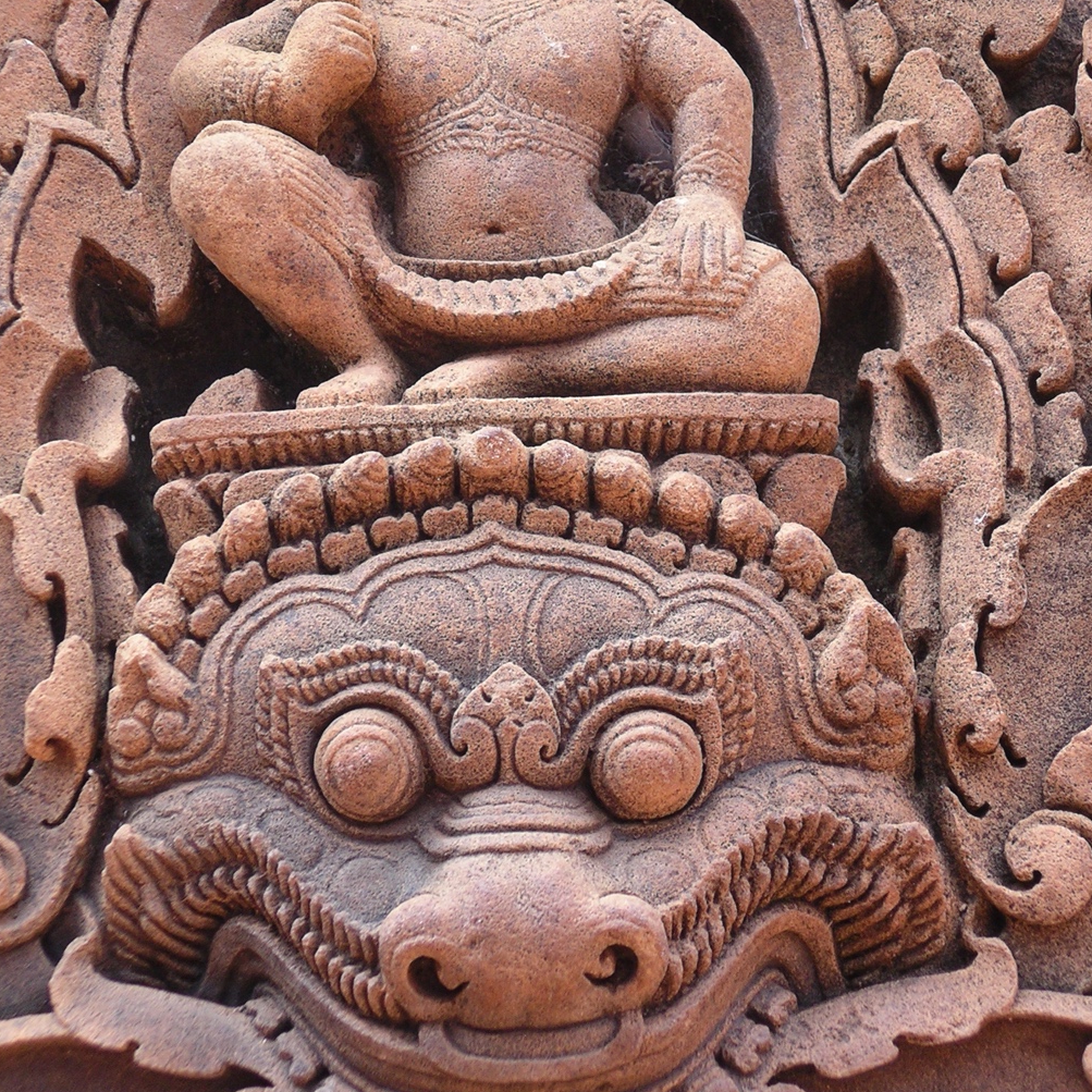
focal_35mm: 189
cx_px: 511
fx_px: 6745
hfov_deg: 9.3
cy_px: 438
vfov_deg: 9.3
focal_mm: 27.8
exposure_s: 1/125
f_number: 4.2
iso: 160
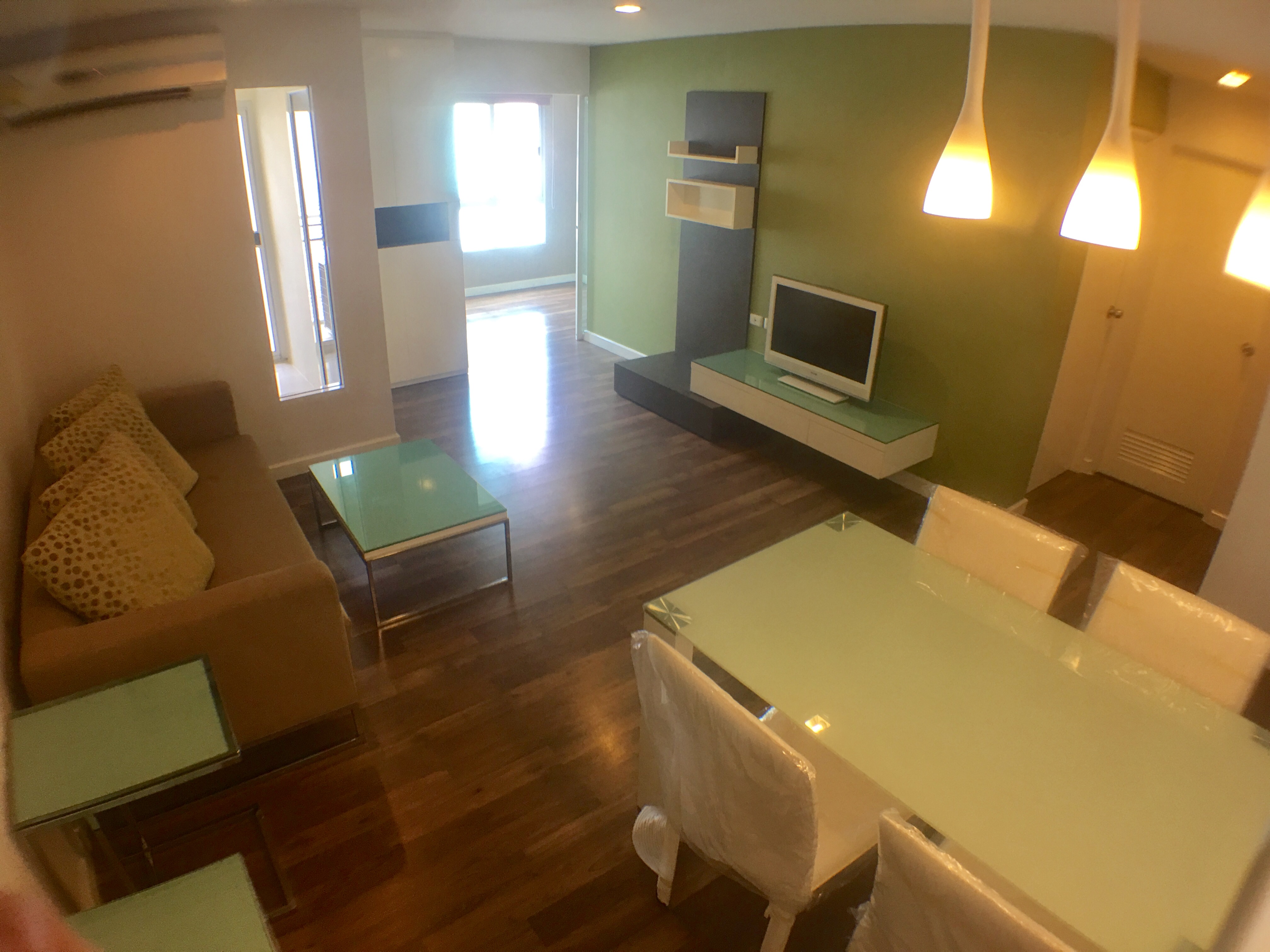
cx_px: 635
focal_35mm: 29
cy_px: 476
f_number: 2.2
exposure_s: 1/17
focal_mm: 4.15
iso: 40
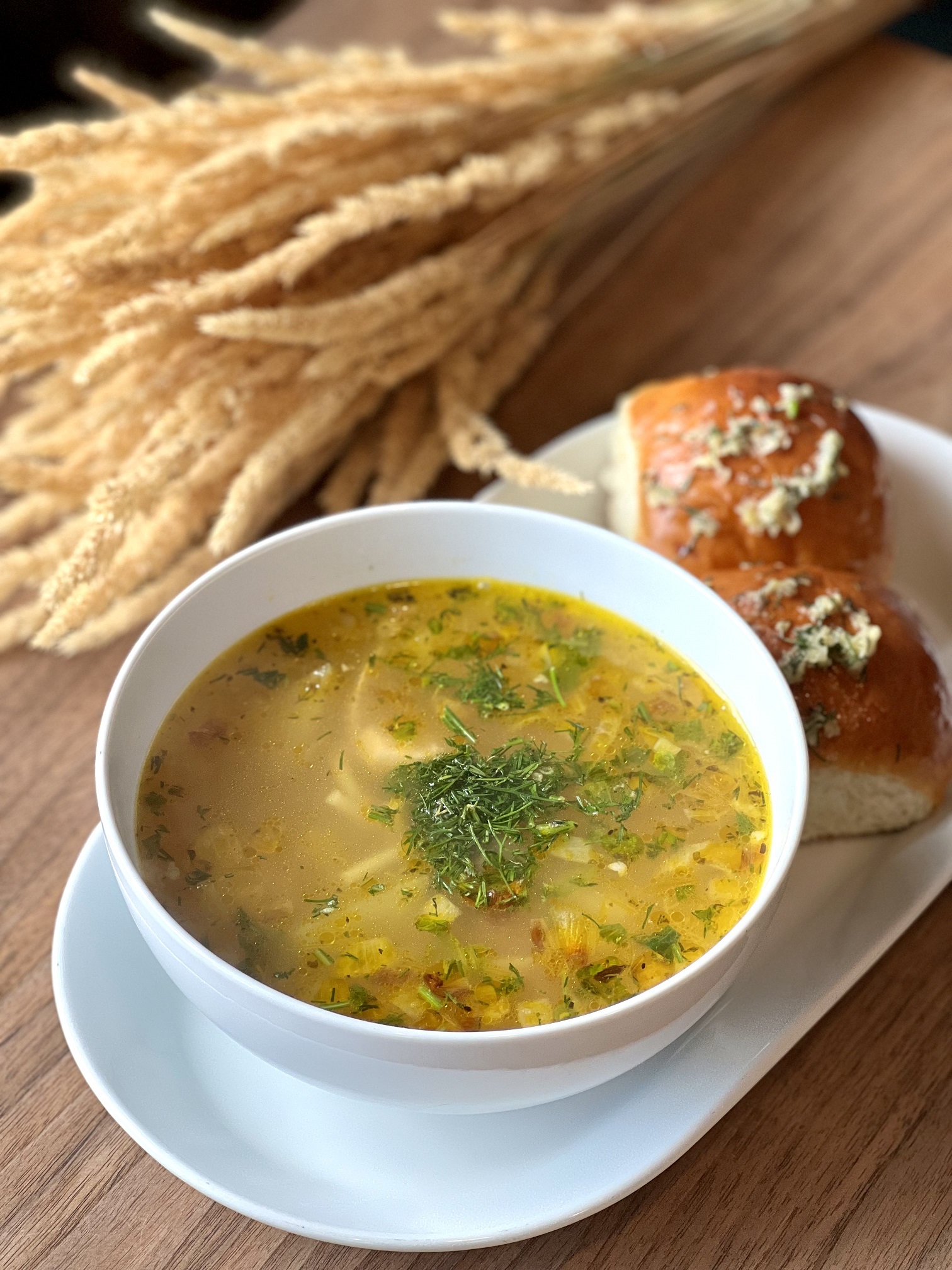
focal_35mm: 77
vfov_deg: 25.3
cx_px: 476
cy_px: 635
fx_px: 2824
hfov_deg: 19.1
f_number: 2.8
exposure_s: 1/60
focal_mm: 9
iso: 125
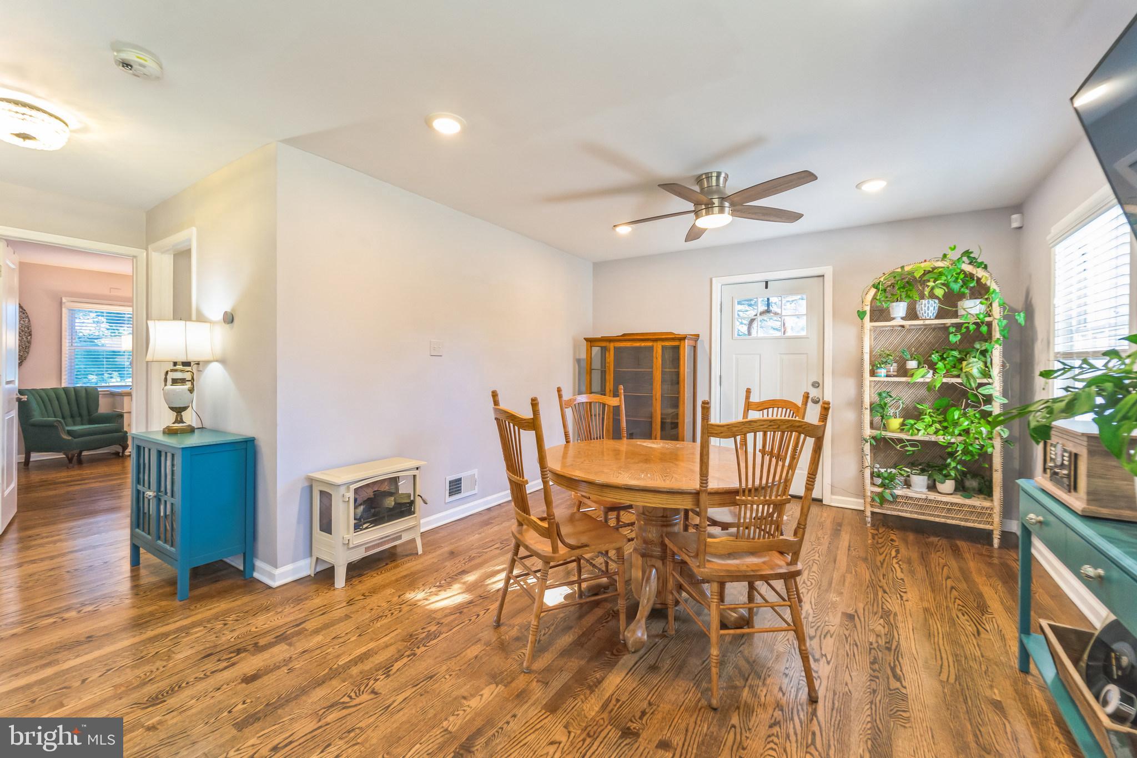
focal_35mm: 14
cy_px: 379
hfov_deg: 104.3
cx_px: 568
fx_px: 442
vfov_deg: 81.2
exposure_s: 1/25
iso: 500
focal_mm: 14
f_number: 6.3
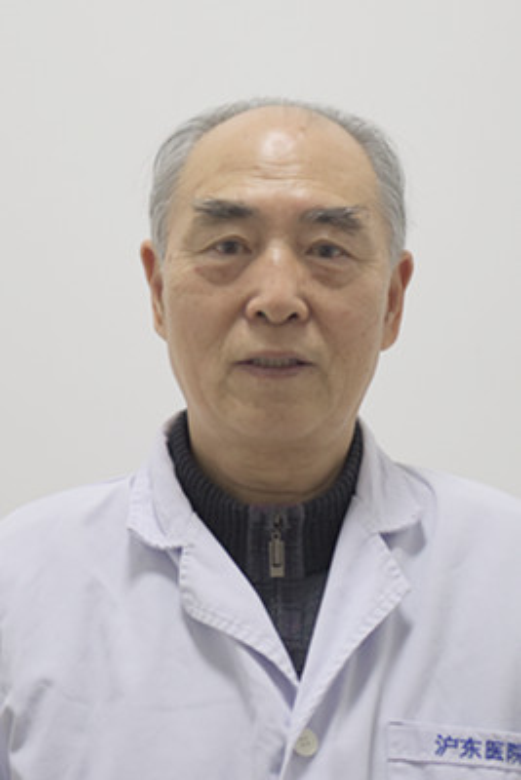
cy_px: 390
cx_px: 260
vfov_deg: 33.4
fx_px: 1301
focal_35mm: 60
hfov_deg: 22.6
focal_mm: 60
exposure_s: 1/125
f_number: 2.8
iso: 1250
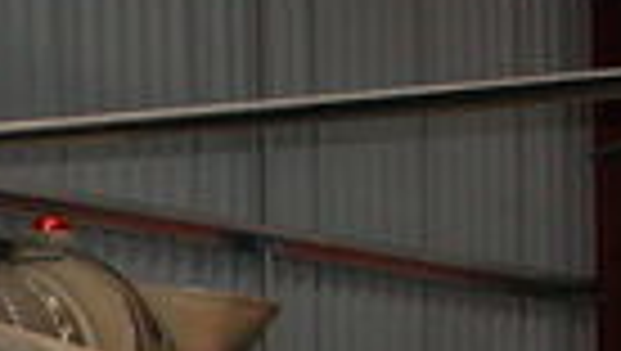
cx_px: -832
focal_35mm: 221
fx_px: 3643
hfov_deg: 8.9
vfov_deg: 5.5
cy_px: 495
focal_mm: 8.9
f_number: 2.8
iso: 200
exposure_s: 1/60
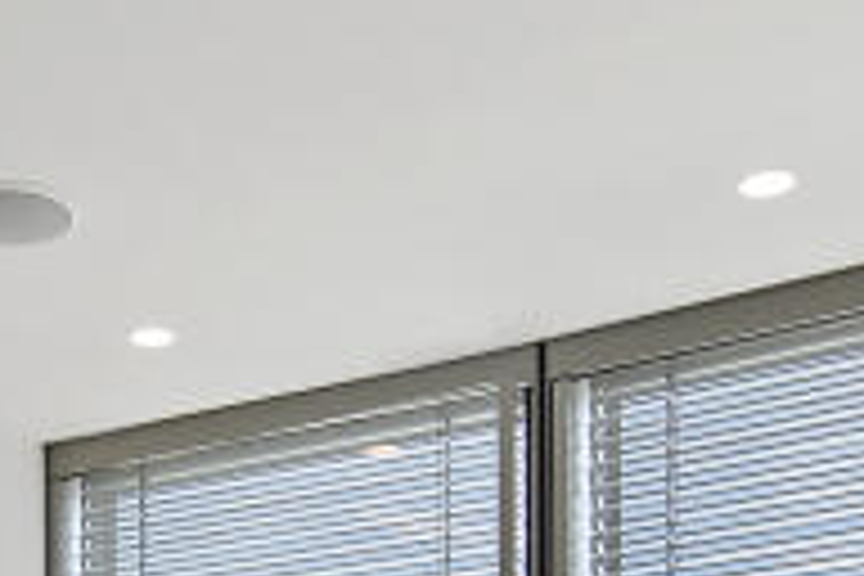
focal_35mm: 80
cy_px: 1091
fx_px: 1920
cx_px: 90
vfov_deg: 14.6
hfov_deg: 24.6
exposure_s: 1/13
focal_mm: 10
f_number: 5.6
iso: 200
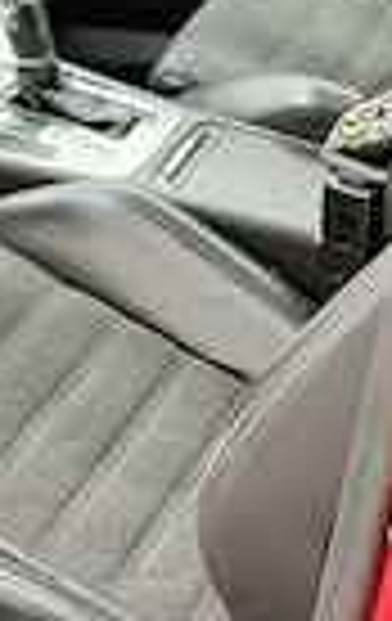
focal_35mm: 147
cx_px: -63
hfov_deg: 8.9
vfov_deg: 13.9
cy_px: -63
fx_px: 2497
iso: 160
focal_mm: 6.76
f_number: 1.78
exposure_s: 1/155
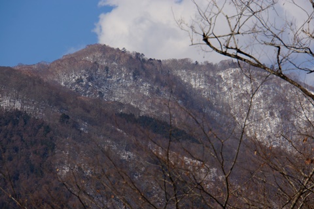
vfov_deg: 4.6
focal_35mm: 300
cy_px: 104
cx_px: 157
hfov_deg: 6.9
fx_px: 2614
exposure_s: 1/320
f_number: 9
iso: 100
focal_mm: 200
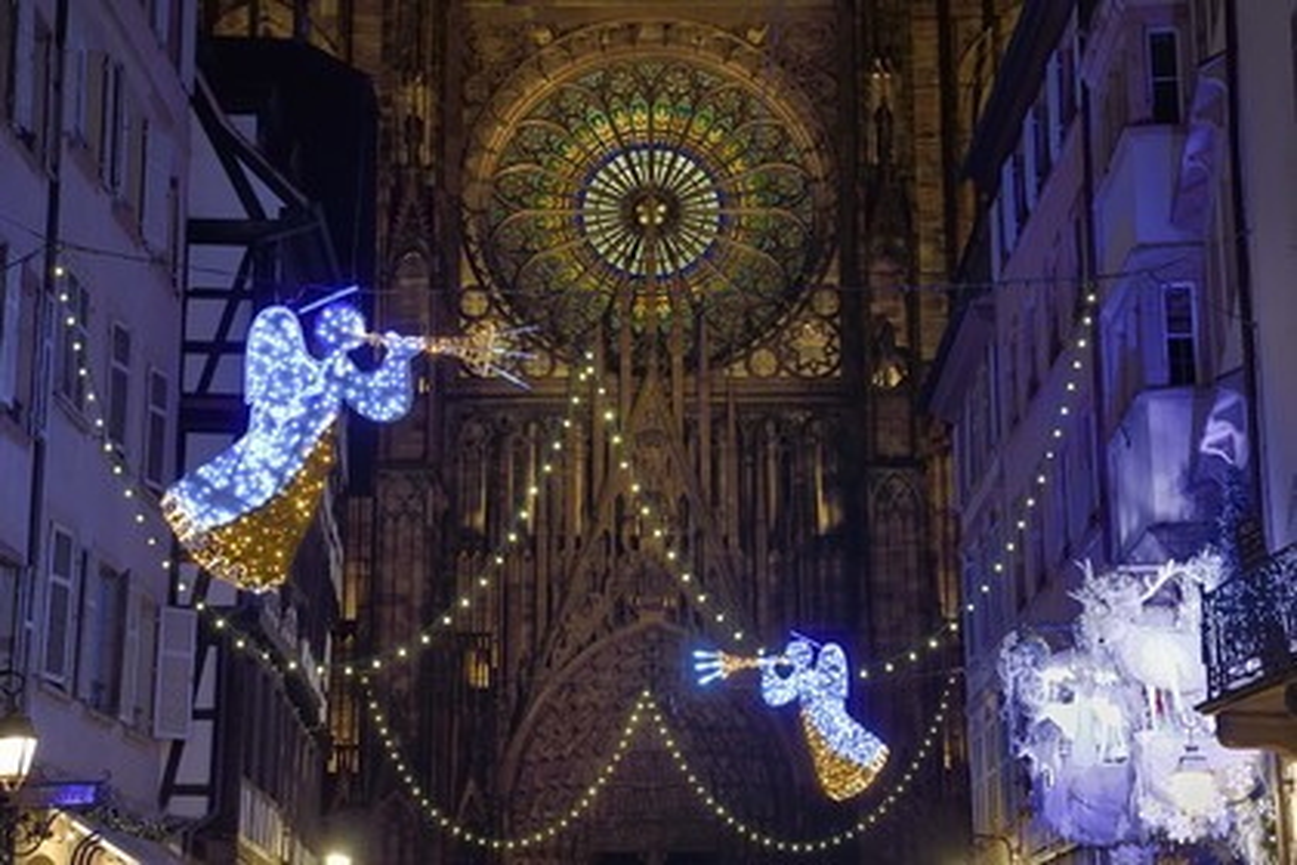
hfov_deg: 33.4
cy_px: 432
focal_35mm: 60
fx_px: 2161
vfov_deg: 22.6
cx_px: 648
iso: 800
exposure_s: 1/15
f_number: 8
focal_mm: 60
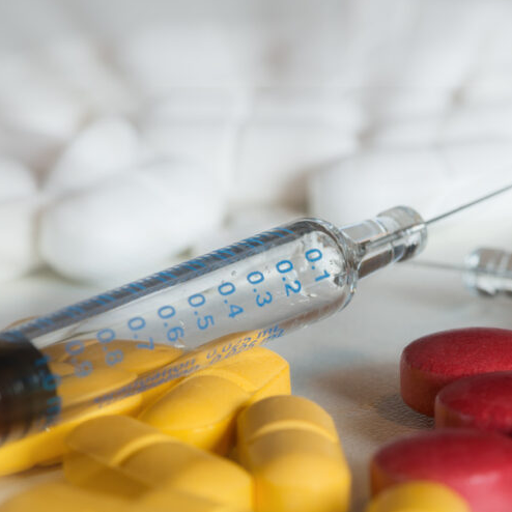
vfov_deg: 9.4
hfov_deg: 9.4
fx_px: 3096
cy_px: 351
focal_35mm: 185
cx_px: 329
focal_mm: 105
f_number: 16
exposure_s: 1/4
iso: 100
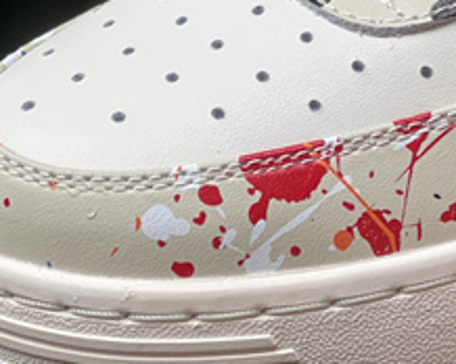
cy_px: -58
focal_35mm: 212
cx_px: 519
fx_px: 2859
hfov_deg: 9.0
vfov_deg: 7.2
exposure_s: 1/121
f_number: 2.2
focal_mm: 7.5
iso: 40
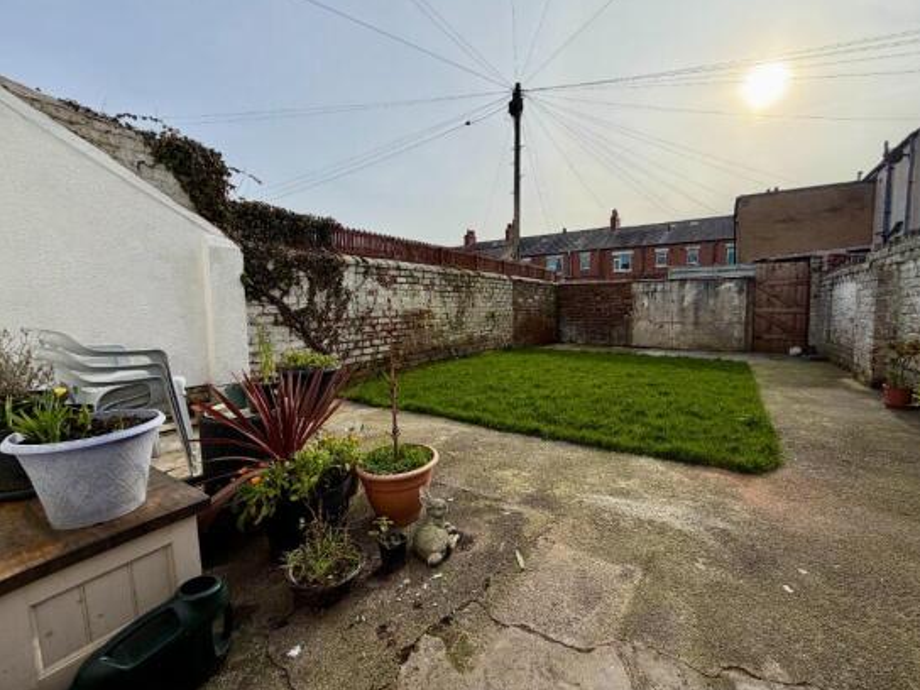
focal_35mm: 15
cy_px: 334
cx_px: 491
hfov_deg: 98.0
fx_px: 399
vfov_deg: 81.7
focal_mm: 2.22
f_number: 2.2
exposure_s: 1/1235
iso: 25
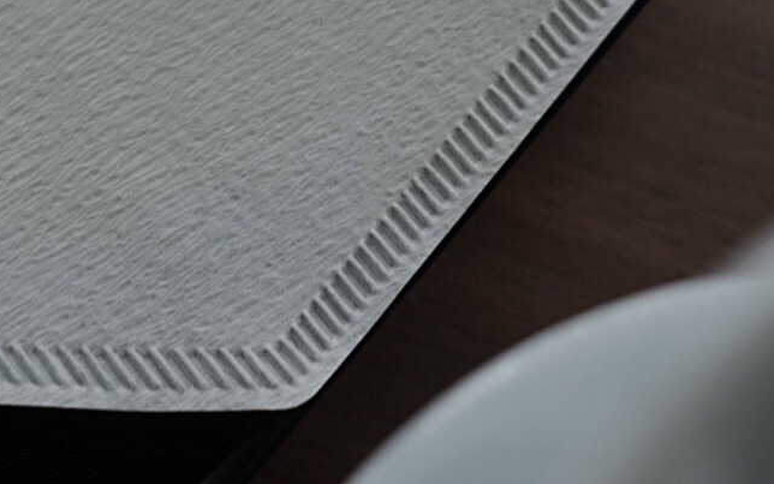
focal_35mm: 87
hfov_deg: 23.2
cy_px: 41
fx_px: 1836
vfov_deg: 14.9
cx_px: 69
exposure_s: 1/8
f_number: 2.8
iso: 80
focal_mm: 12.35
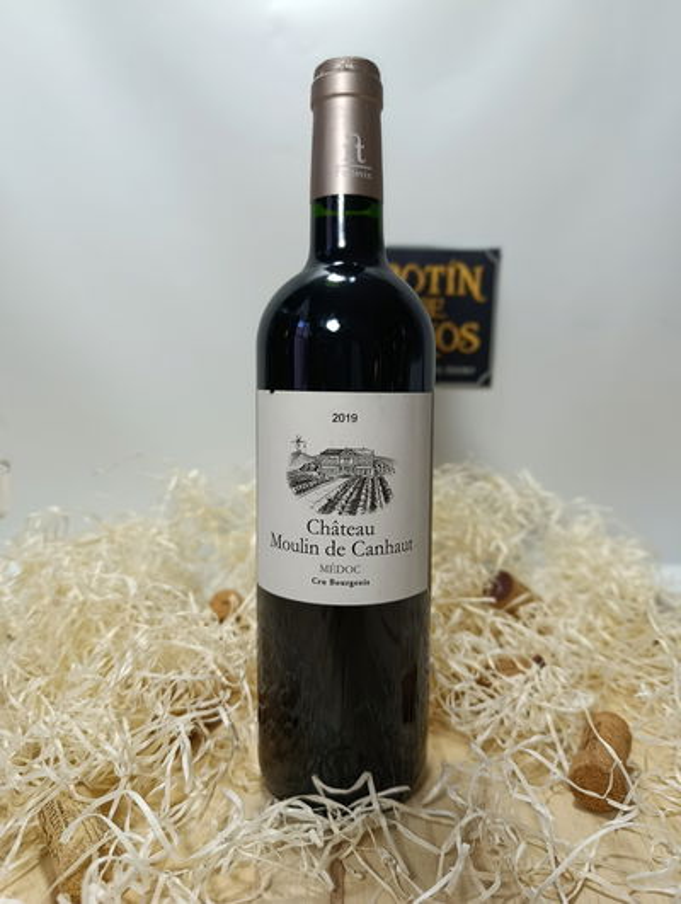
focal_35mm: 23
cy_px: 452
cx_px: 340
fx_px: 602
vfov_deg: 73.8
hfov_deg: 59.0
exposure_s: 1/100
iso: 98
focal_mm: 6.11
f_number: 1.65
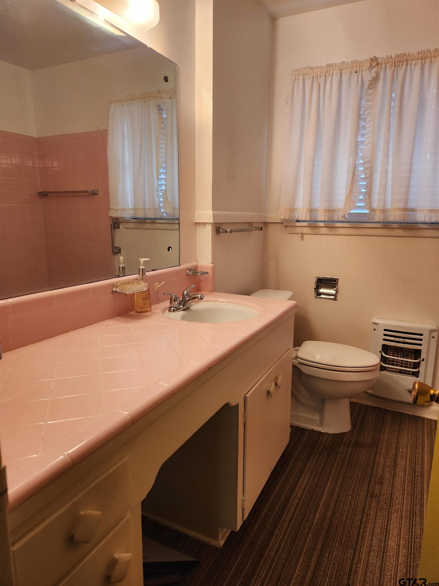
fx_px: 389
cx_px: 220
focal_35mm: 23
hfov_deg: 58.9
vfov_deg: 73.9
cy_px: 293
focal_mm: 5.4
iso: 250
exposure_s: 1/120
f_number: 1.8
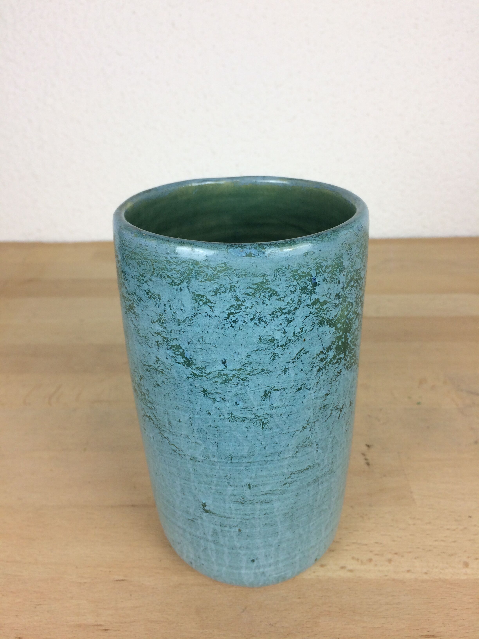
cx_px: 240
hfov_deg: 48.2
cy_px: 320
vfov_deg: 61.7
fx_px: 535
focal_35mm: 29
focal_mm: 4.15
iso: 64
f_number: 2.2
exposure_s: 1/100
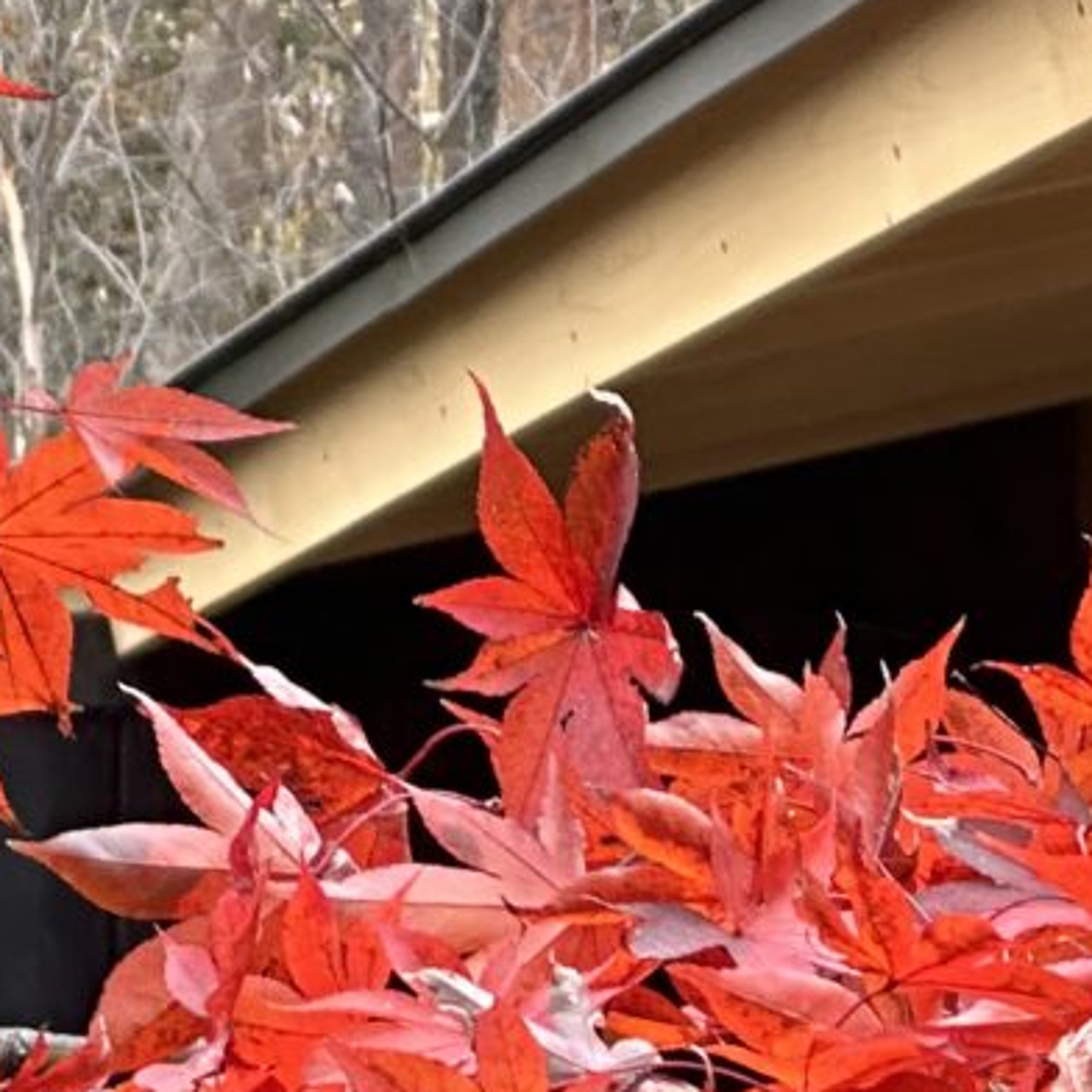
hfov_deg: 5.3
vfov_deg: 5.2
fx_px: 11885
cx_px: 546
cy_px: 1814
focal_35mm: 333
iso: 125
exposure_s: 1/99
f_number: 2.8
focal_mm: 9
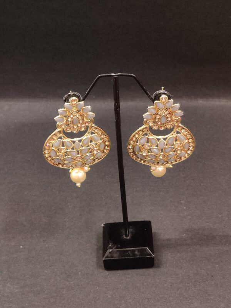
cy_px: 154
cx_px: 116
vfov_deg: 65.3
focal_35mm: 27
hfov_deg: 51.4
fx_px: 240
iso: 1600
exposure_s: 1/20
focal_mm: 4.75
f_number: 1.75
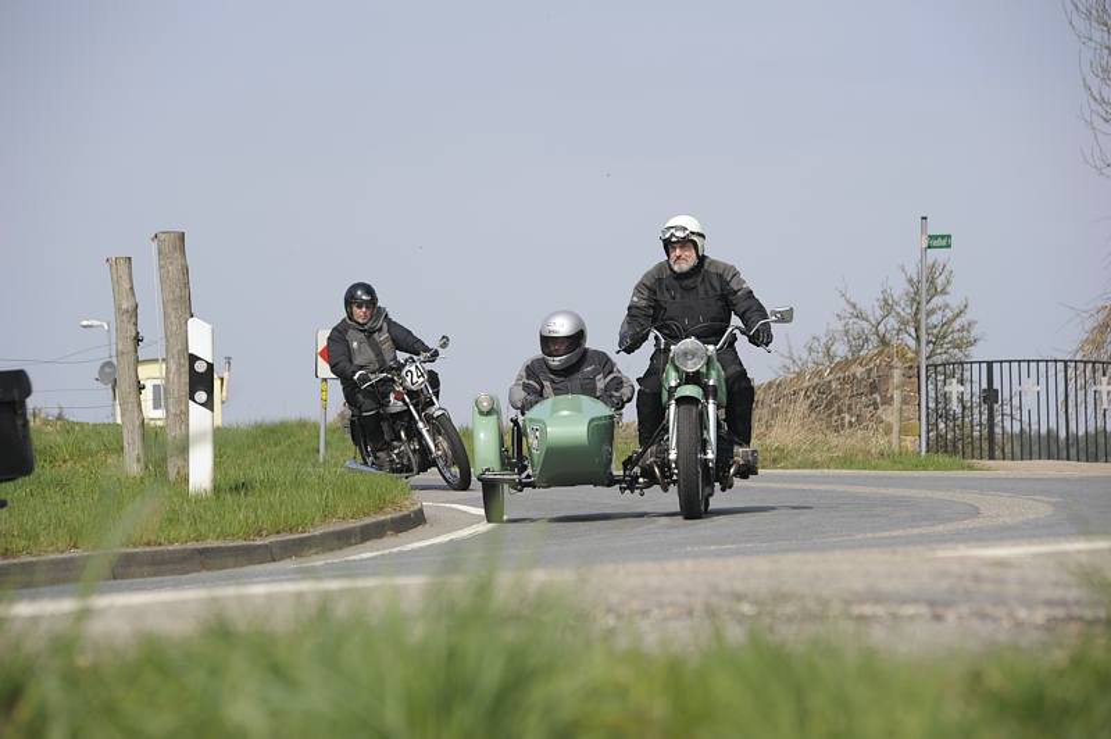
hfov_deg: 13.7
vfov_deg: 9.1
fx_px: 4625
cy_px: 370
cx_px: 556
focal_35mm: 150
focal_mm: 150
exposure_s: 1/500
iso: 200
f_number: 9
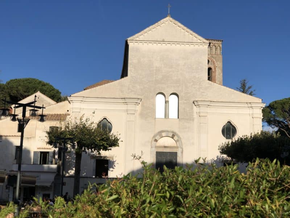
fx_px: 478
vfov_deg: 25.7
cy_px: 109
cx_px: 145
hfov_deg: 33.8
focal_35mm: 57
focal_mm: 6.6
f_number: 2.8
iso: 20
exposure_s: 1/1779
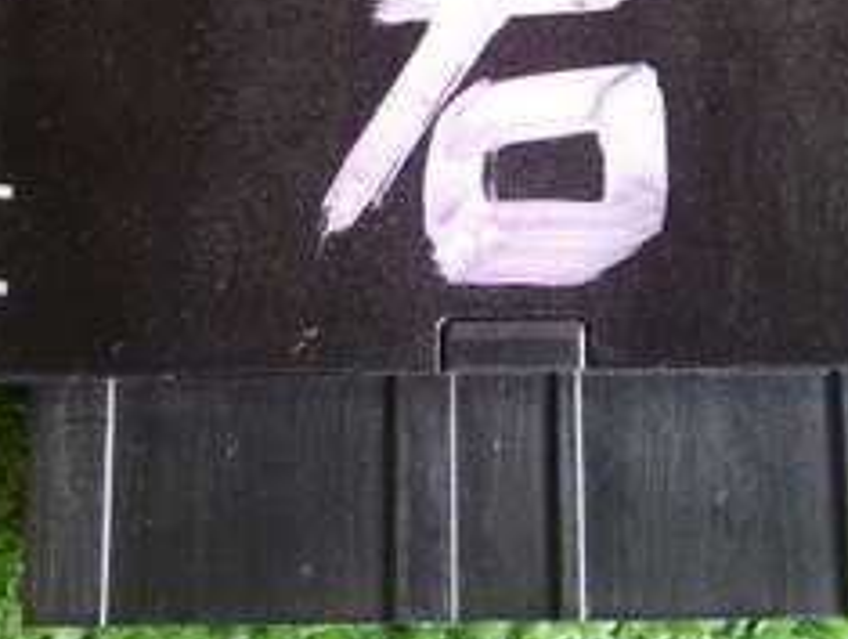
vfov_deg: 18.4
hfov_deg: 24.6
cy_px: 61
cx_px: 541
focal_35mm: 79
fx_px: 1938
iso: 320
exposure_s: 1/45
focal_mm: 5.5
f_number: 2.3
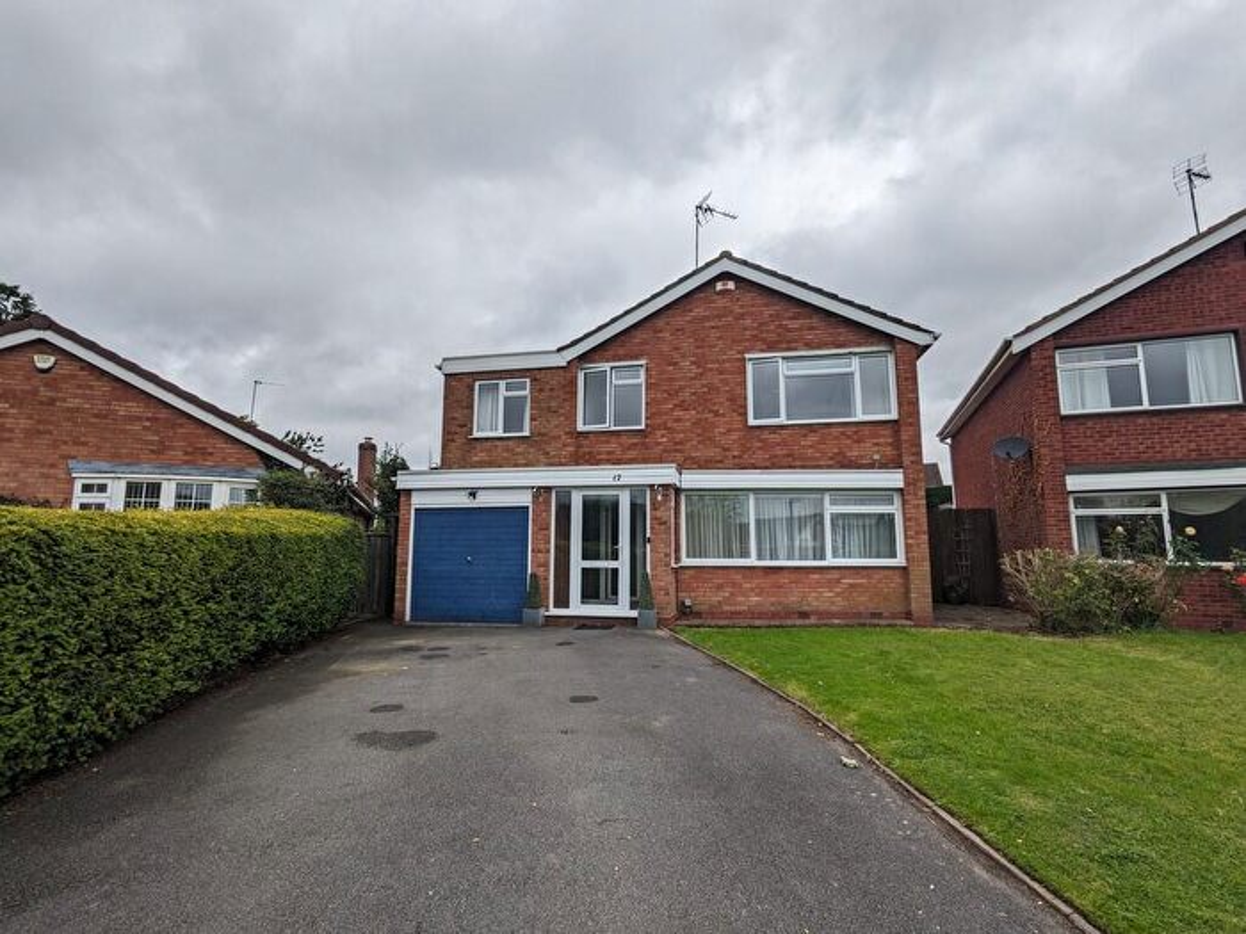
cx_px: 623
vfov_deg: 78.1
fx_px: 576
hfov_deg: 94.5
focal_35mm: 16
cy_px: 467
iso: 40
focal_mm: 2.22
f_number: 2.2
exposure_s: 1/987
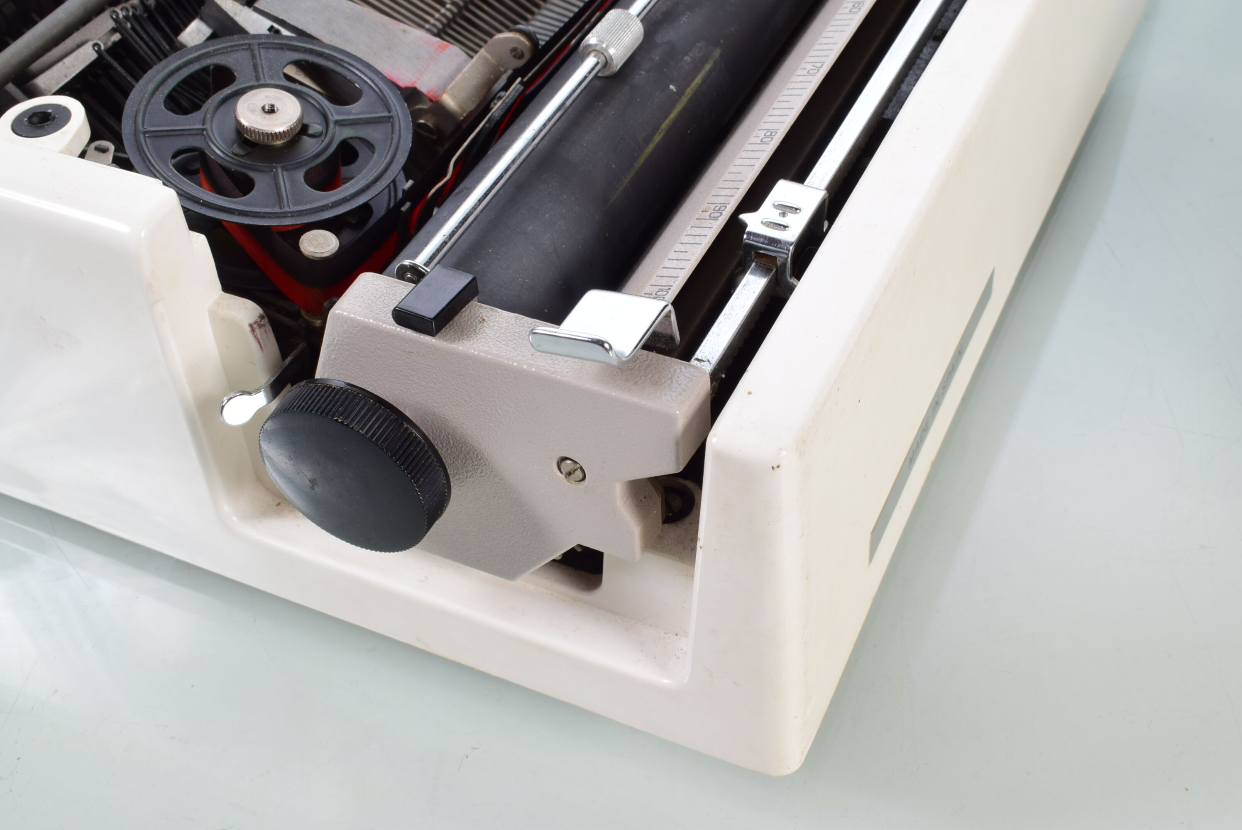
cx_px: 621
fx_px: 1657
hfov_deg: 41.1
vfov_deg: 28.1
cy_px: 415
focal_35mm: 48
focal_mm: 32
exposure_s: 1/125
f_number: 18
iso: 200
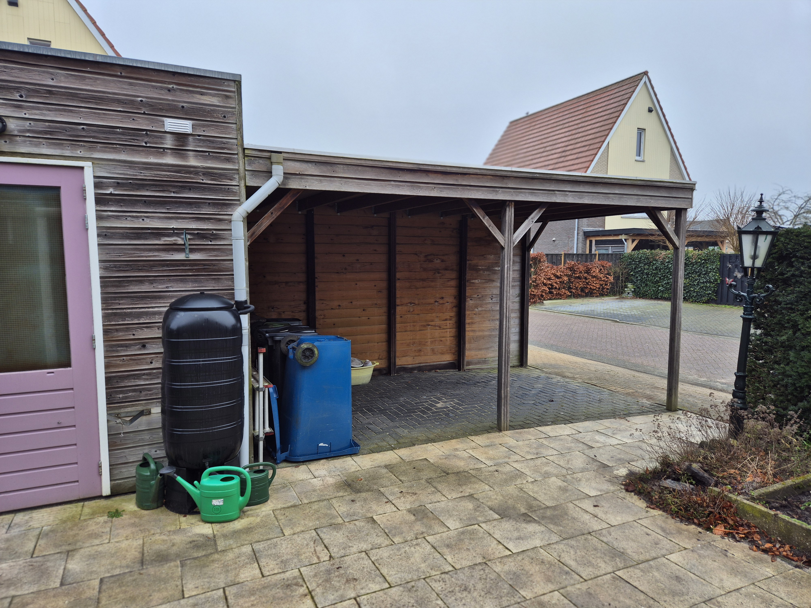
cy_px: 304
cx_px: 406
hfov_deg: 73.9
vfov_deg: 58.9
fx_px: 539
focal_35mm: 23
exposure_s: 1/258
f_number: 1.8
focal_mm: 5.4
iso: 25
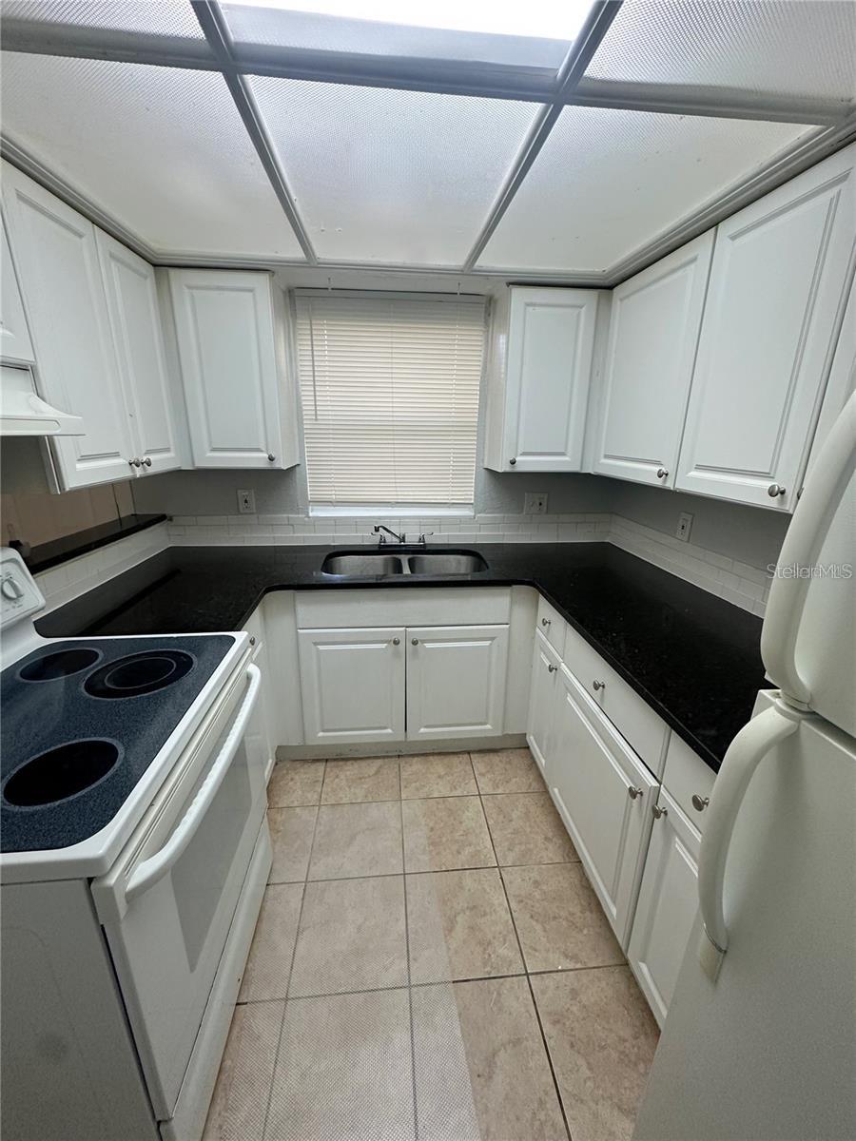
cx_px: 428
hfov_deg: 85.7
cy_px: 570
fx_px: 462
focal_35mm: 14
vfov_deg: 102.1
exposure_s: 1/120
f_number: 2.2
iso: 200
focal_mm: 2.22
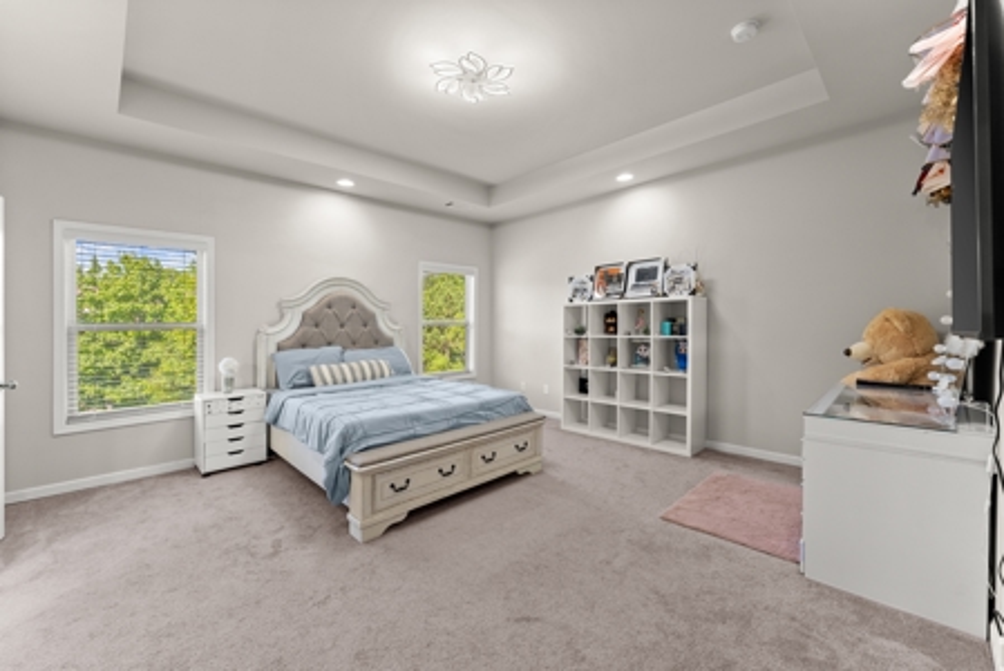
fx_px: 391
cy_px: 336
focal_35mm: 14
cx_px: 502
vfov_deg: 81.3
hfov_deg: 104.2
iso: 800
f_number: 7.1
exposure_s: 1/13
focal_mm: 14
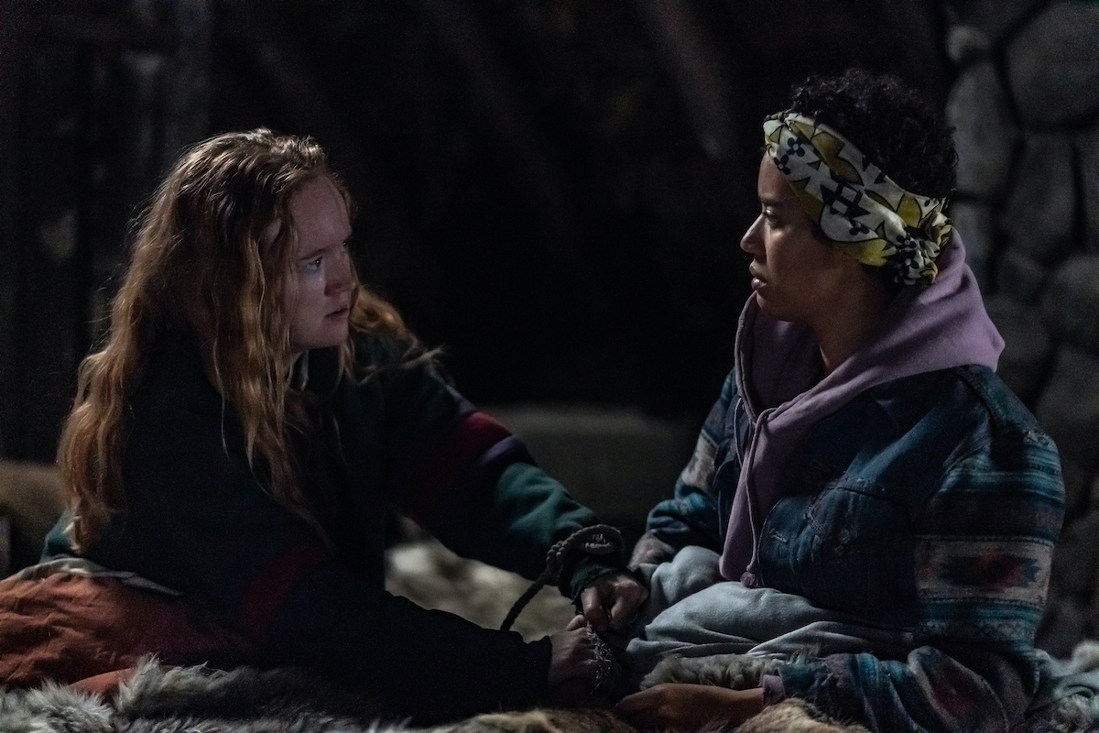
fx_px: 2595
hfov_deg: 23.9
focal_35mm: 85
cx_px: 550
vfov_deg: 16.1
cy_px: 366
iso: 6400
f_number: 1.8
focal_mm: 85
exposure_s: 1/200
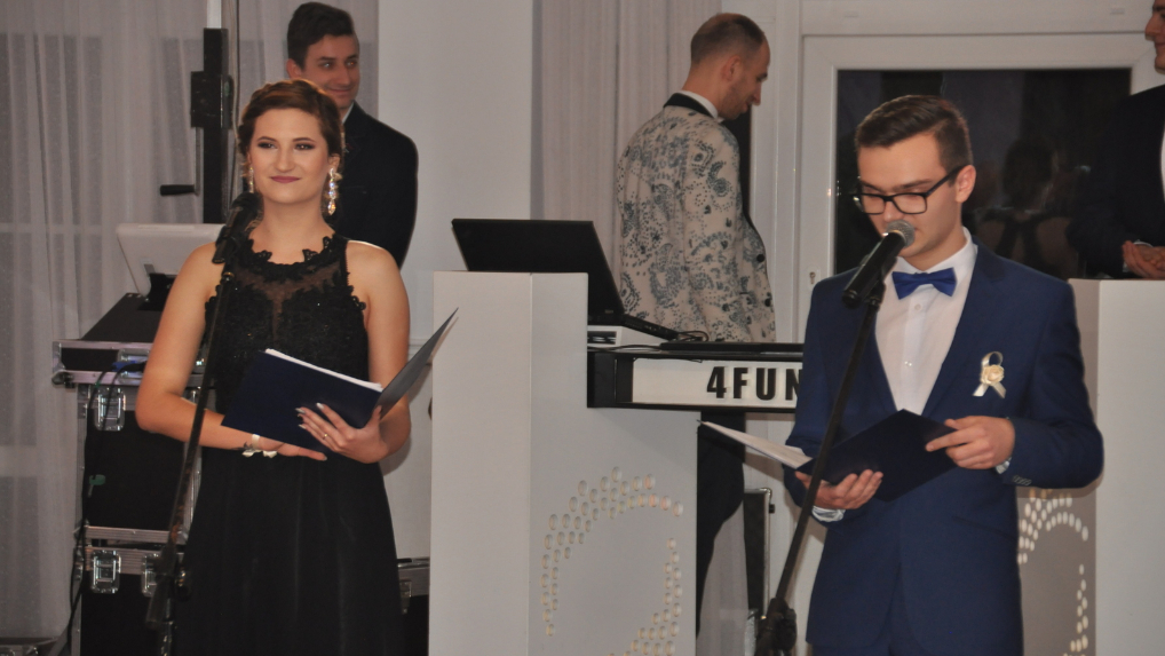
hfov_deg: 13.4
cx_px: 580
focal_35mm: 161
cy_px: 349
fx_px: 4974
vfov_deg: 7.5
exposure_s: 1/60
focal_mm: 102
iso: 800
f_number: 5.6
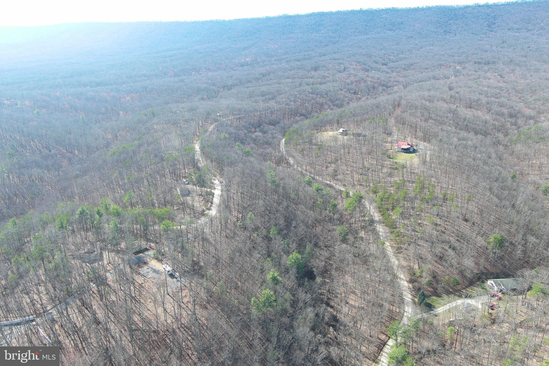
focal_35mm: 29
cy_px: 183
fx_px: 442
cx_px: 274
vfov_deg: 45.0
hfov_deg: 63.7
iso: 100
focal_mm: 10.57
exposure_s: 1/274
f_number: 2.8
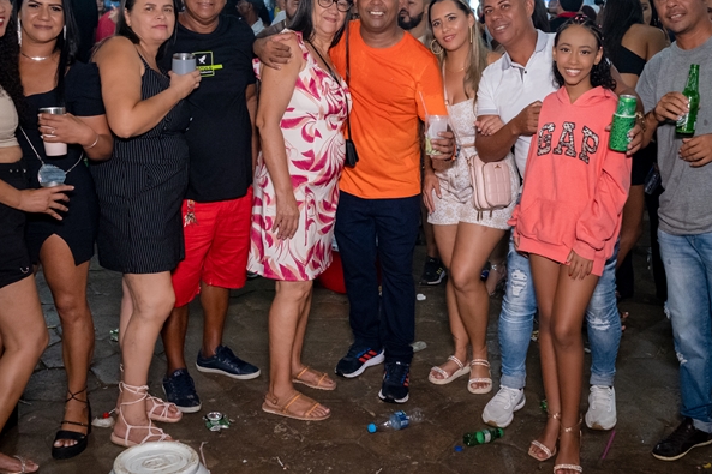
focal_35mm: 45
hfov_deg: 43.6
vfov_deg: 29.8
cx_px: 361
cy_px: 193
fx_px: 890
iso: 2500
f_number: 3.2
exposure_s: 1/160
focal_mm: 24
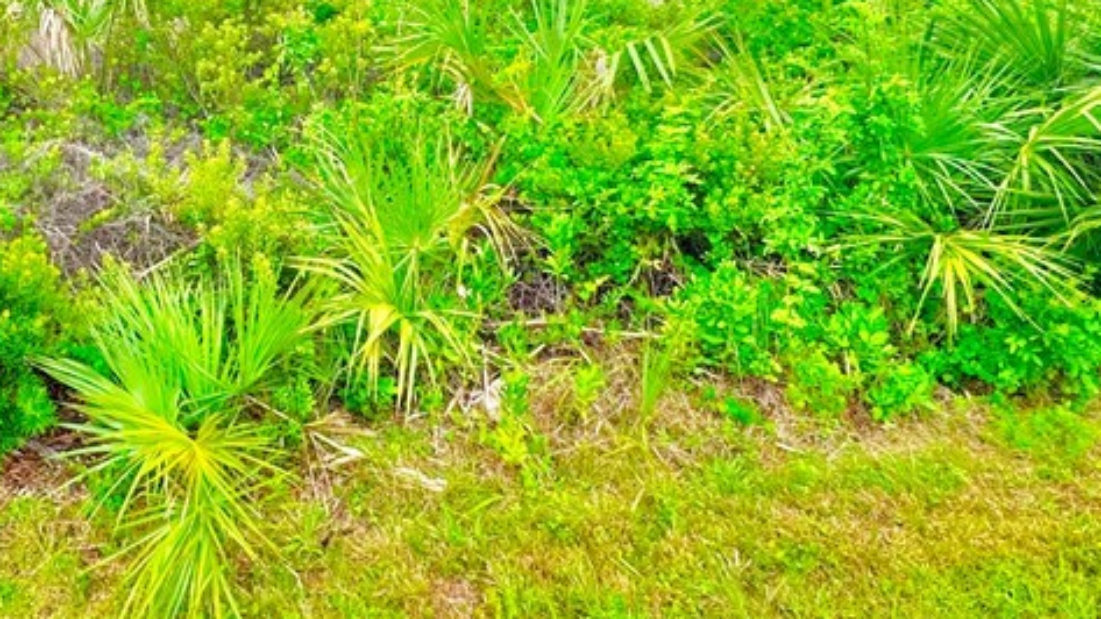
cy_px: 165
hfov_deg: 54.6
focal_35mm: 33
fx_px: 963
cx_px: 193
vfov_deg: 35.0
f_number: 2.2
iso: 40
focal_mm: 2.22
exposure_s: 1/271
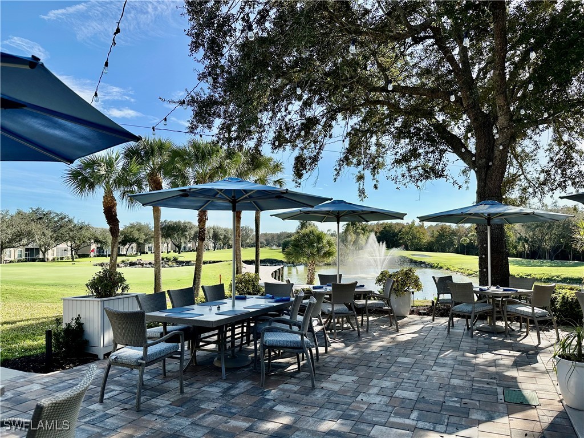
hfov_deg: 71.6
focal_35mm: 24
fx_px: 405
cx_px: 292
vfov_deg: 56.8
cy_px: 219
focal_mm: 6.86
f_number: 1.78
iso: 80
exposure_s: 1/3155
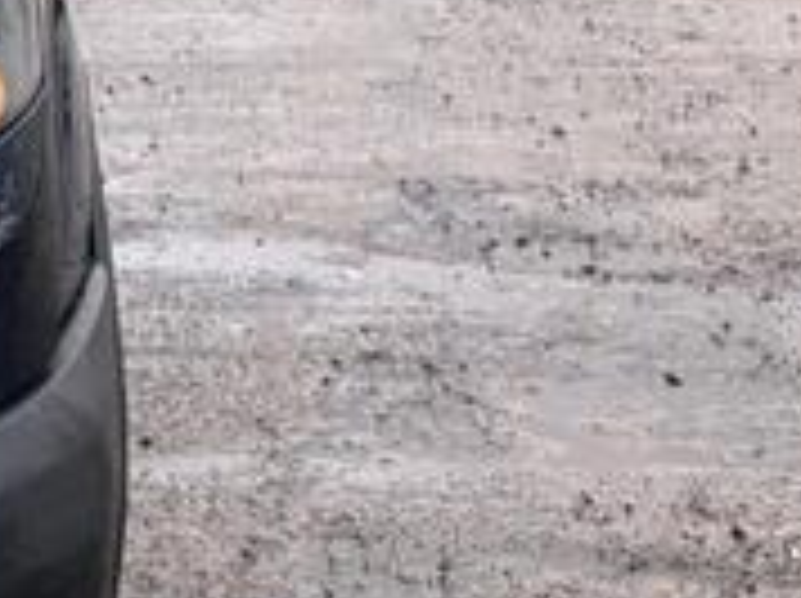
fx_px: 3027
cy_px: -211
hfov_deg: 13.3
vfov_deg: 11.0
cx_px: -716
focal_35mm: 131
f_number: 1.6
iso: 50
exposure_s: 1/724
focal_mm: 5.96
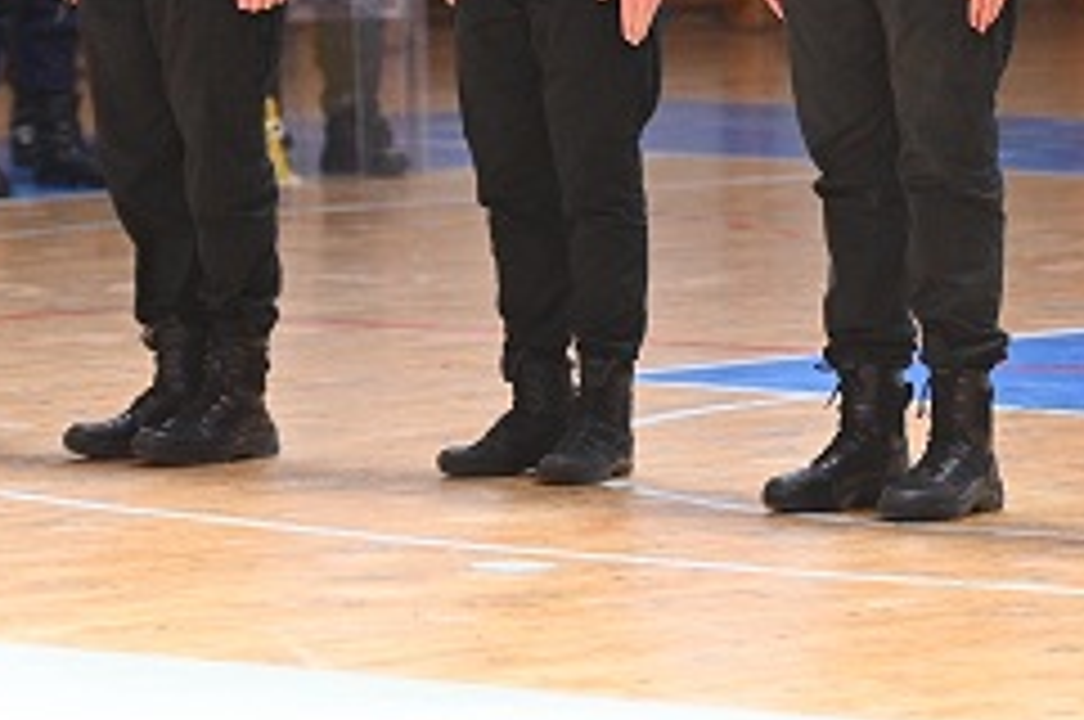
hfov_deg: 6.1
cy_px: -292
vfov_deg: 4.0
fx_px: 10194
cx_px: 1304
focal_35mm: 339
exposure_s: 1/640
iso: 1250
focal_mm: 102
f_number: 2.8
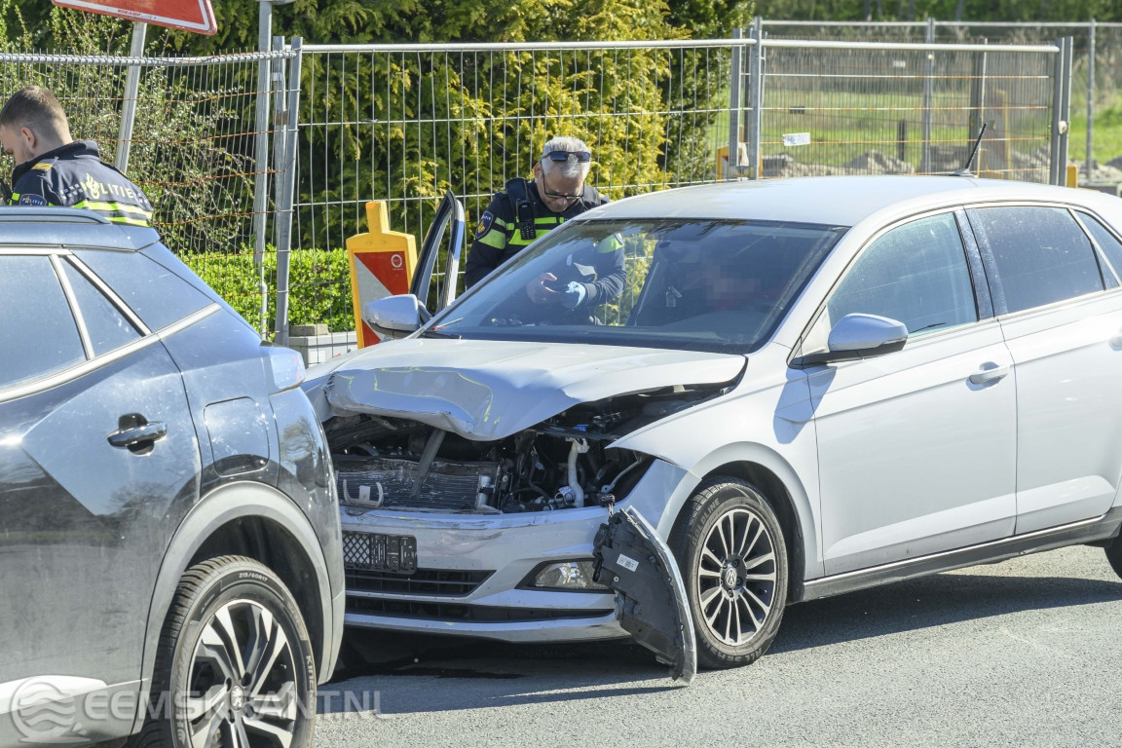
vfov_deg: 12.5
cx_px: 561
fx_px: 3428
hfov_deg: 18.6
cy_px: 374
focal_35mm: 110
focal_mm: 110
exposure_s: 1/320
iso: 180
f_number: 7.1
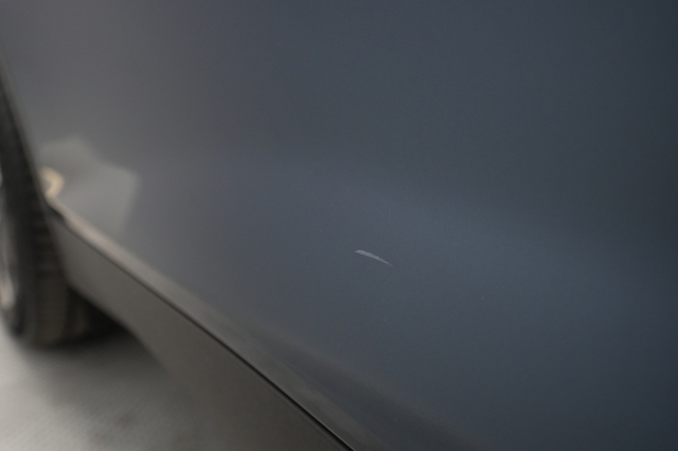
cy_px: 226
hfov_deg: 65.5
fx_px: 527
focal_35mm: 28
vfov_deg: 46.4
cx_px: 339
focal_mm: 28
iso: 3200
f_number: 4.5
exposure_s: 1/100
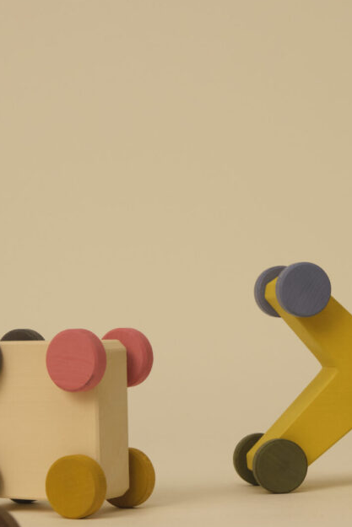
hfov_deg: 16.2
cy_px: 324
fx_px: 1231
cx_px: 264
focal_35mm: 84
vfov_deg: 24.1
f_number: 5.6
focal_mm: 23
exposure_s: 1/250
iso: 800
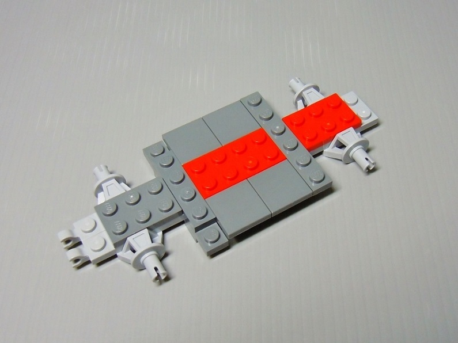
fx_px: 397
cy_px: 172
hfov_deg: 60.0
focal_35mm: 30
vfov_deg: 46.8
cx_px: 229
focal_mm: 5.4
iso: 200
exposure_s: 1/30
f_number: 3.5
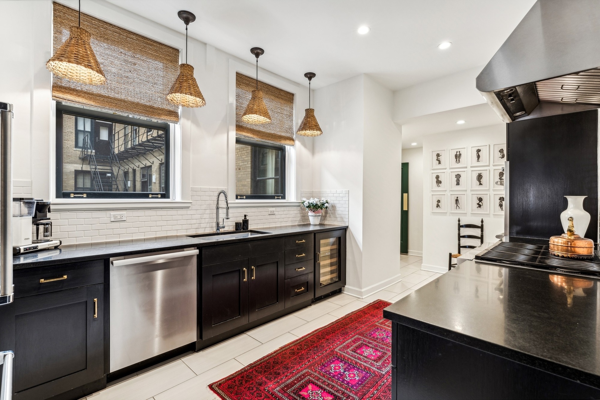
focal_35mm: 16
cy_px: 200
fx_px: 267
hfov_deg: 96.7
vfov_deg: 73.7
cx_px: 300
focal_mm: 16
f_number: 8
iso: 320
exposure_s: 1/8
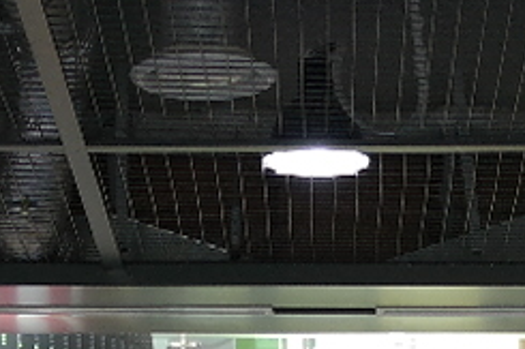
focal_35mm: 212
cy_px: 1000
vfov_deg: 6.0
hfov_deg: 9.7
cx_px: 497
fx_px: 3089
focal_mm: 20
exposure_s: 1/40
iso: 400
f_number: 3.5
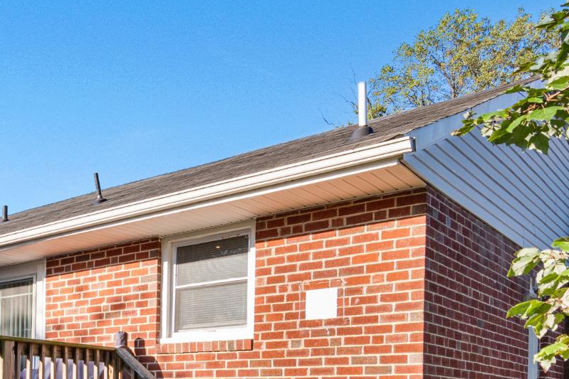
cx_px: 22
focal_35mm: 41
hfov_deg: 42.1
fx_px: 648
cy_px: 391
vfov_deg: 30.1
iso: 100
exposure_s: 1/100
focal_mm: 11
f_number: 8
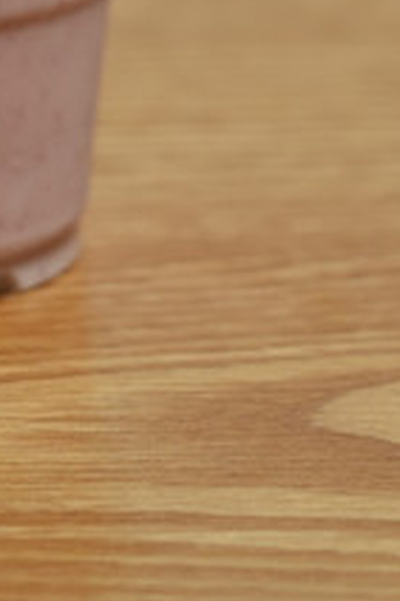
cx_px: -123
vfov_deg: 7.1
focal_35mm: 283
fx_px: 4724
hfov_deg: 4.8
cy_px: -357
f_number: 4
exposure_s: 1/80
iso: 400
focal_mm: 50
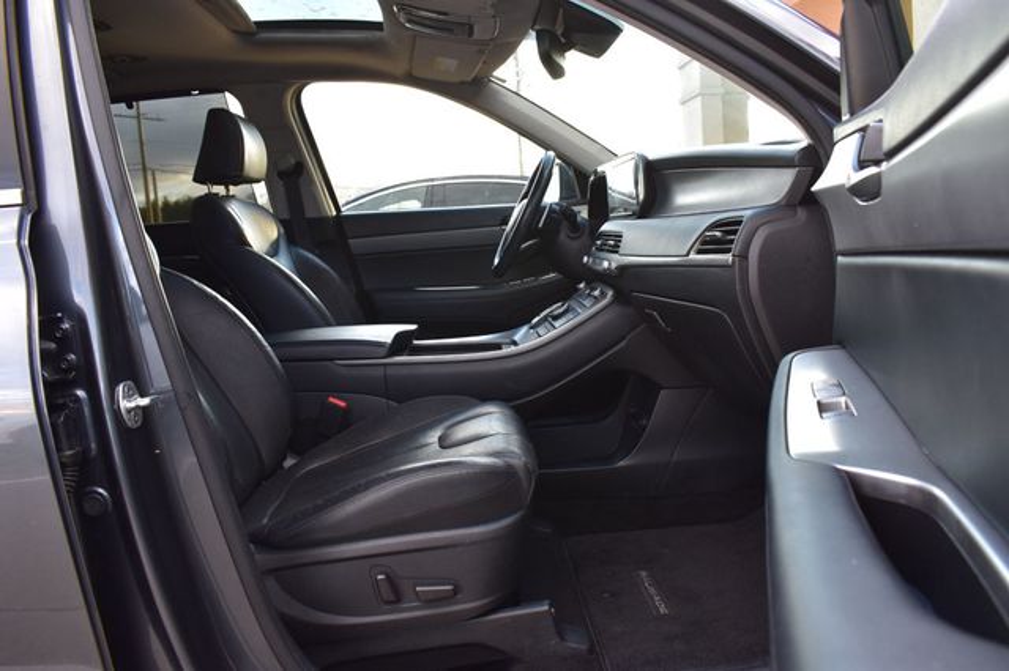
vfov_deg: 47.9
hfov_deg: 67.4
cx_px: 504
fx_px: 756
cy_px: 336
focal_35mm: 27
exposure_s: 1/50
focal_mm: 18
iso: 400
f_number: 8
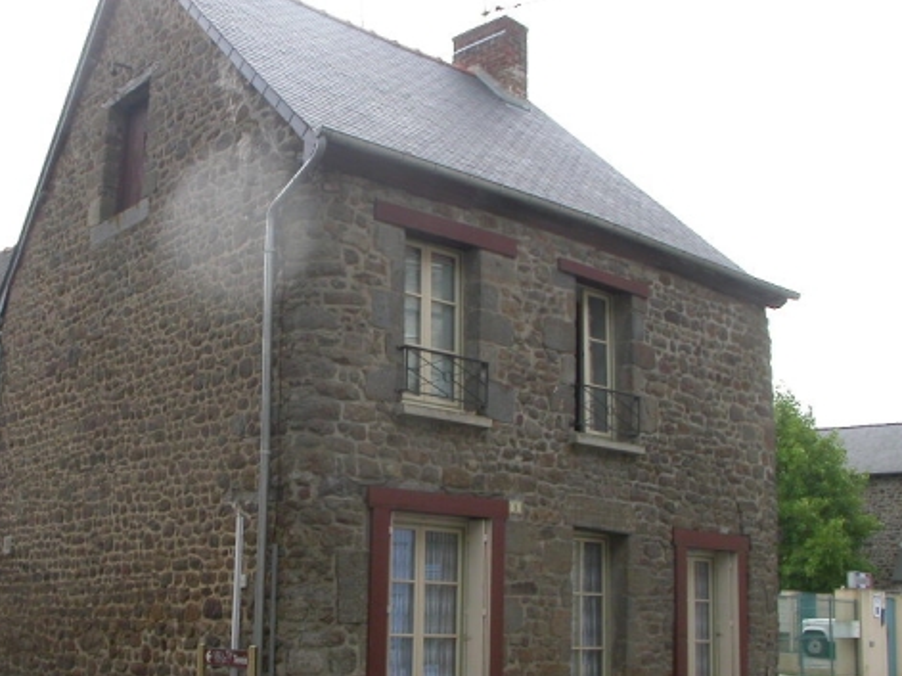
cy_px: 389
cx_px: 285
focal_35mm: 71
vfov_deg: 20.7
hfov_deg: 27.2
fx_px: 1850
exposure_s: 1/170
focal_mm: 10.2
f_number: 6.5
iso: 100
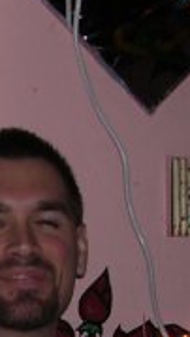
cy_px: 395
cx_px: -288
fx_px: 1322
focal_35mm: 148
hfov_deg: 7.6
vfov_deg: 14.1
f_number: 2.8
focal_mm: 5.8
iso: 100
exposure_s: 1/60.1
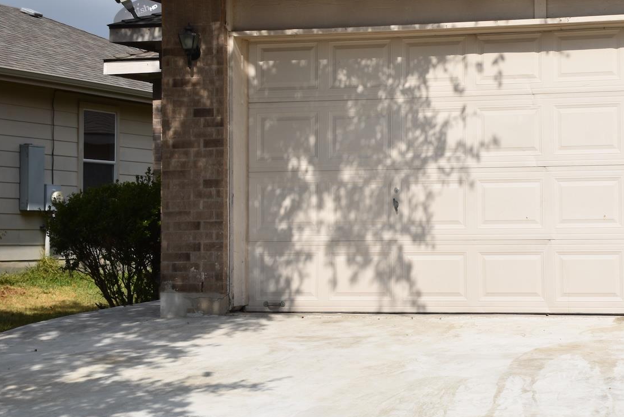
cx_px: 522
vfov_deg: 13.8
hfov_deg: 20.3
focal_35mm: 99
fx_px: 1716
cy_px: 161
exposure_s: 1/200
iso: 100
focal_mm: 38
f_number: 14
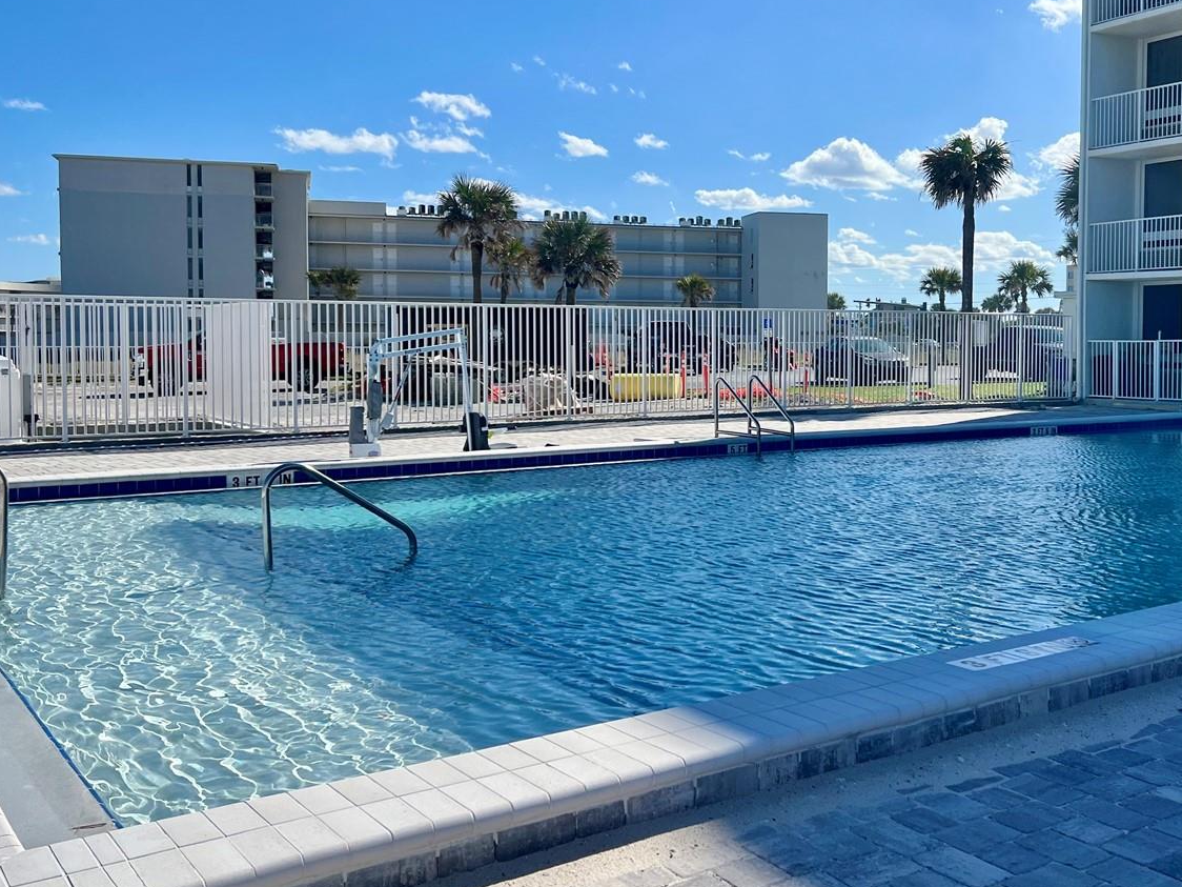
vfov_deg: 38.6
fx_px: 1263
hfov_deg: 49.8
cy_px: 380
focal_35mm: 37
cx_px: 719
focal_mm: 5.7
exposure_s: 1/6579
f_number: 1.5
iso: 50
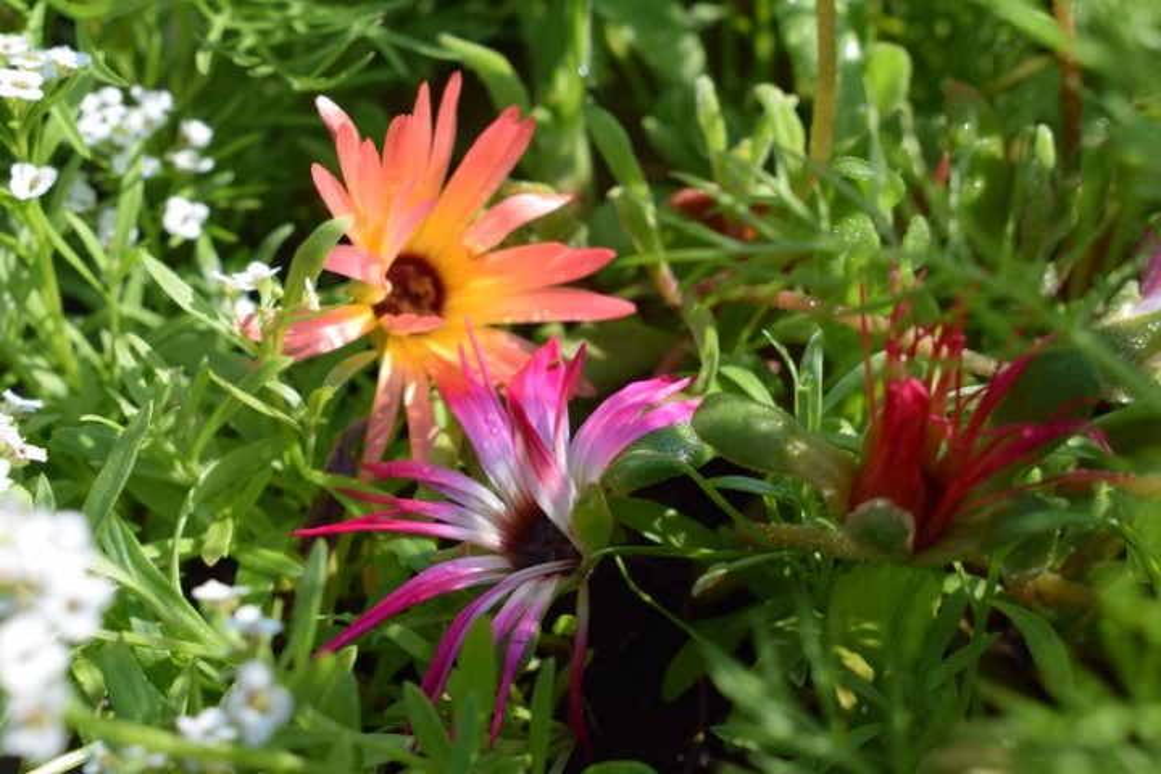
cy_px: 387
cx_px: 580
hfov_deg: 31.9
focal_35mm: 63
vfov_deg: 21.6
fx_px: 2032
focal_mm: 42
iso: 200
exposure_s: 1/250
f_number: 8
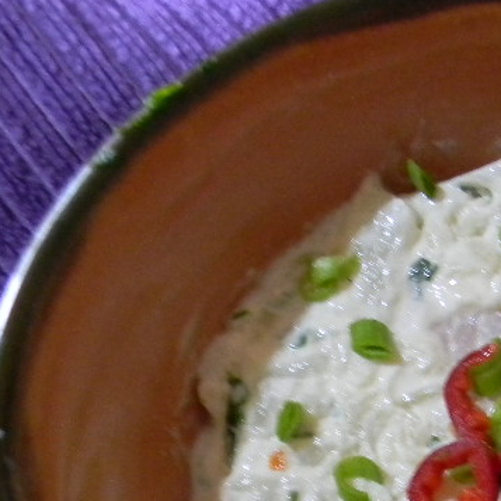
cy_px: 434
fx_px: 1163
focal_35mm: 71
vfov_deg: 23.8
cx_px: 627
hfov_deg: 22.1
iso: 400
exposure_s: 1/17.3
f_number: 3.5
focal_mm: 5
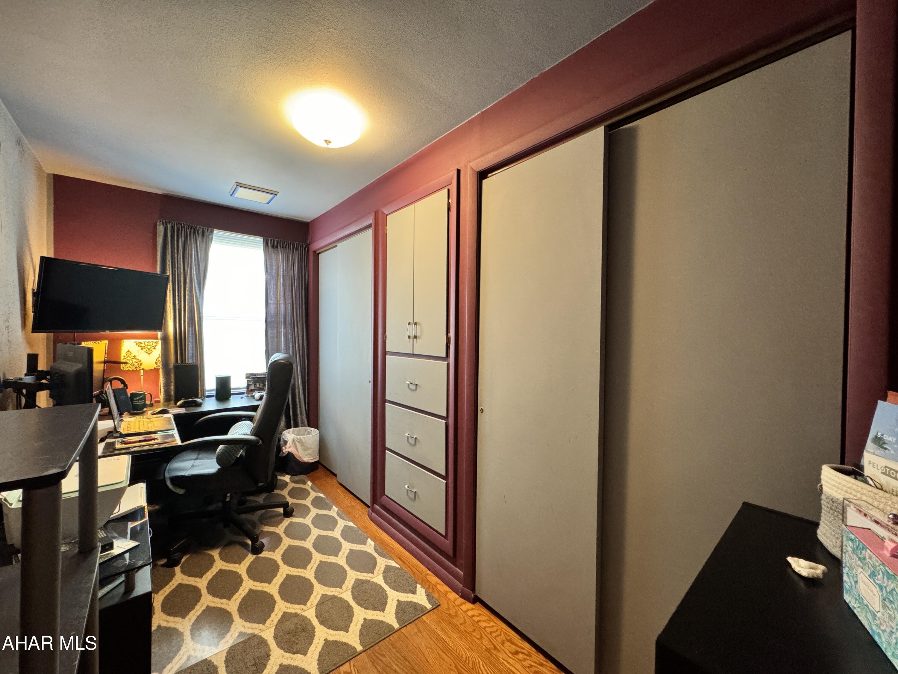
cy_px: 337
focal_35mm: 14
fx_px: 363
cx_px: 449
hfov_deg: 102.1
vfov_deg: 85.7
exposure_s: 1/60
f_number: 2.2
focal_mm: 2.22
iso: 640
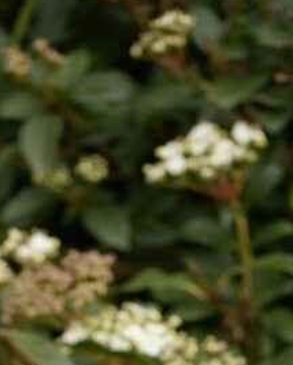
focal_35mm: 484
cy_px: 1099
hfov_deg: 3.2
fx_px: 5240
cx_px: 245
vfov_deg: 3.9
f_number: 4
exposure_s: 1/200
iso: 100
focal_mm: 85
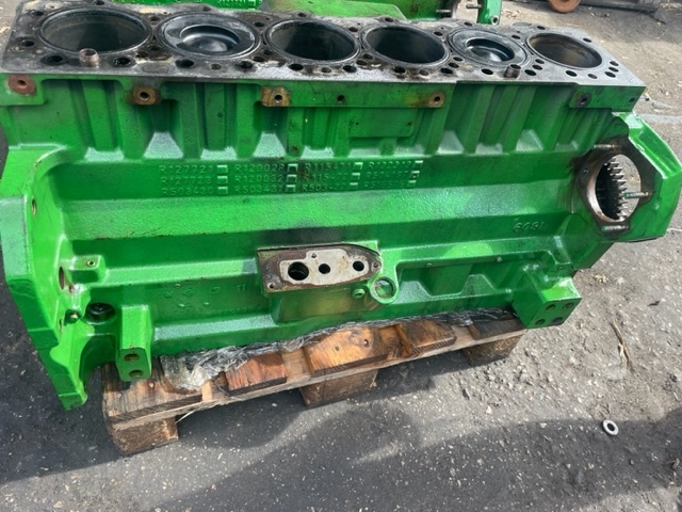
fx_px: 512
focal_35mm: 26
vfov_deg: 53.1
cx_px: 341
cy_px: 256
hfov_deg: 67.3
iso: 32
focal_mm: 4.2
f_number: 1.6
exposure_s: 1/175
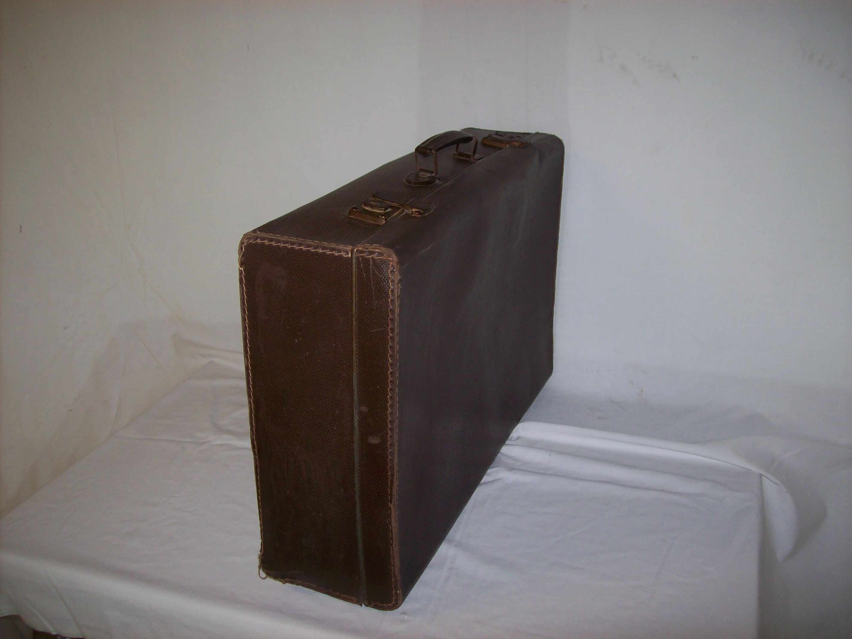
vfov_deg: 39.6
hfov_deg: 51.4
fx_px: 886
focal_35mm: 36
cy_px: 320
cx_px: 426
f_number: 2.7
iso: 80
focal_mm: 6
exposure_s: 1/64
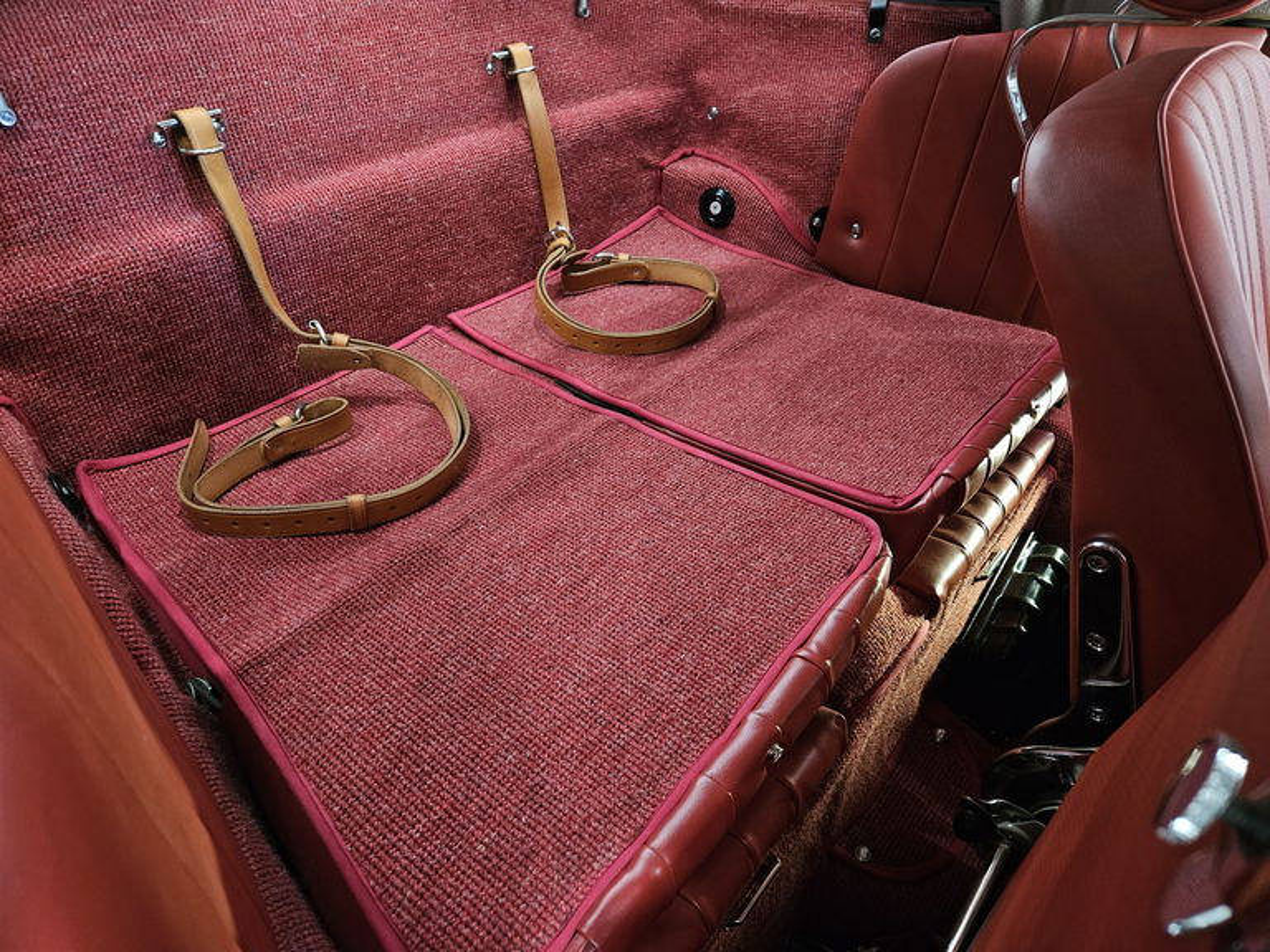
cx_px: 635
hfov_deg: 73.9
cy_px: 476
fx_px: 844
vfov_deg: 58.9
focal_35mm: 23
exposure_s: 1/30
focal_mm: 5.4
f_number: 1.8
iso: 640
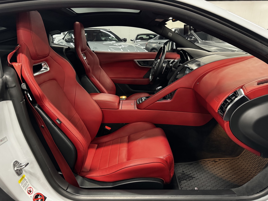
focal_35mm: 24
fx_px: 186
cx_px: 134
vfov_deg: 56.8
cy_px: 100
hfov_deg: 71.6
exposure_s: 1/40
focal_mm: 6.86
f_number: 1.78
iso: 1000
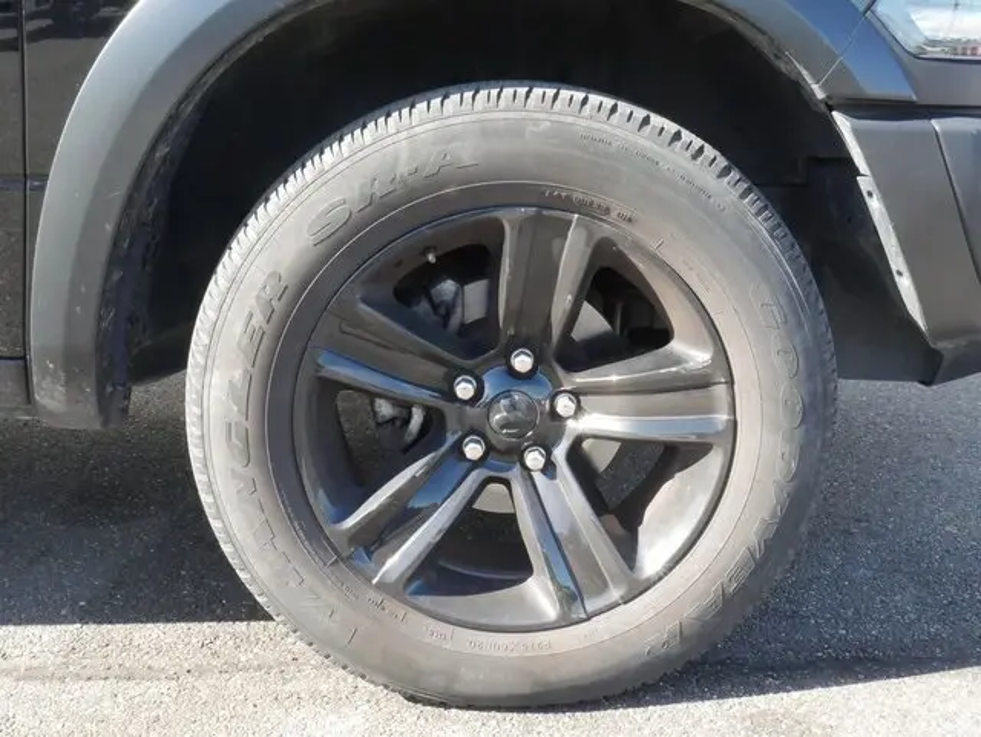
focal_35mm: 40
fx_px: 1134
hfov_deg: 46.8
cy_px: 368
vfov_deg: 36.0
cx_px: 490
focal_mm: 20
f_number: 20
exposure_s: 1/60
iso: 1600
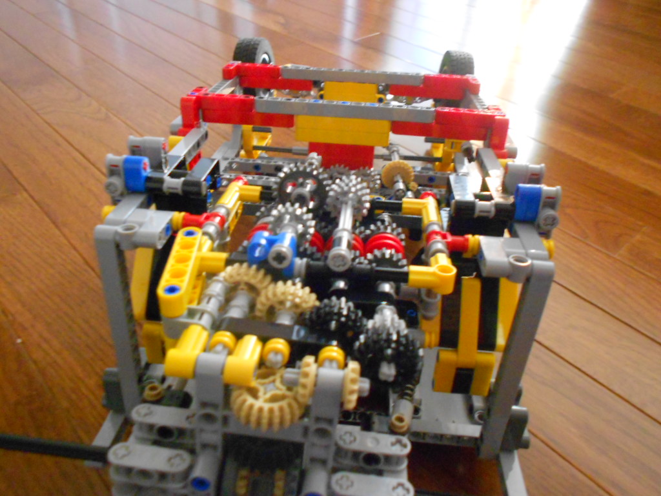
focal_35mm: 29
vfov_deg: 48.2
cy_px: 248
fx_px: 554
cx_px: 330
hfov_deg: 61.7
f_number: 3.4
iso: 800
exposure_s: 1/6
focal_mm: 5.1
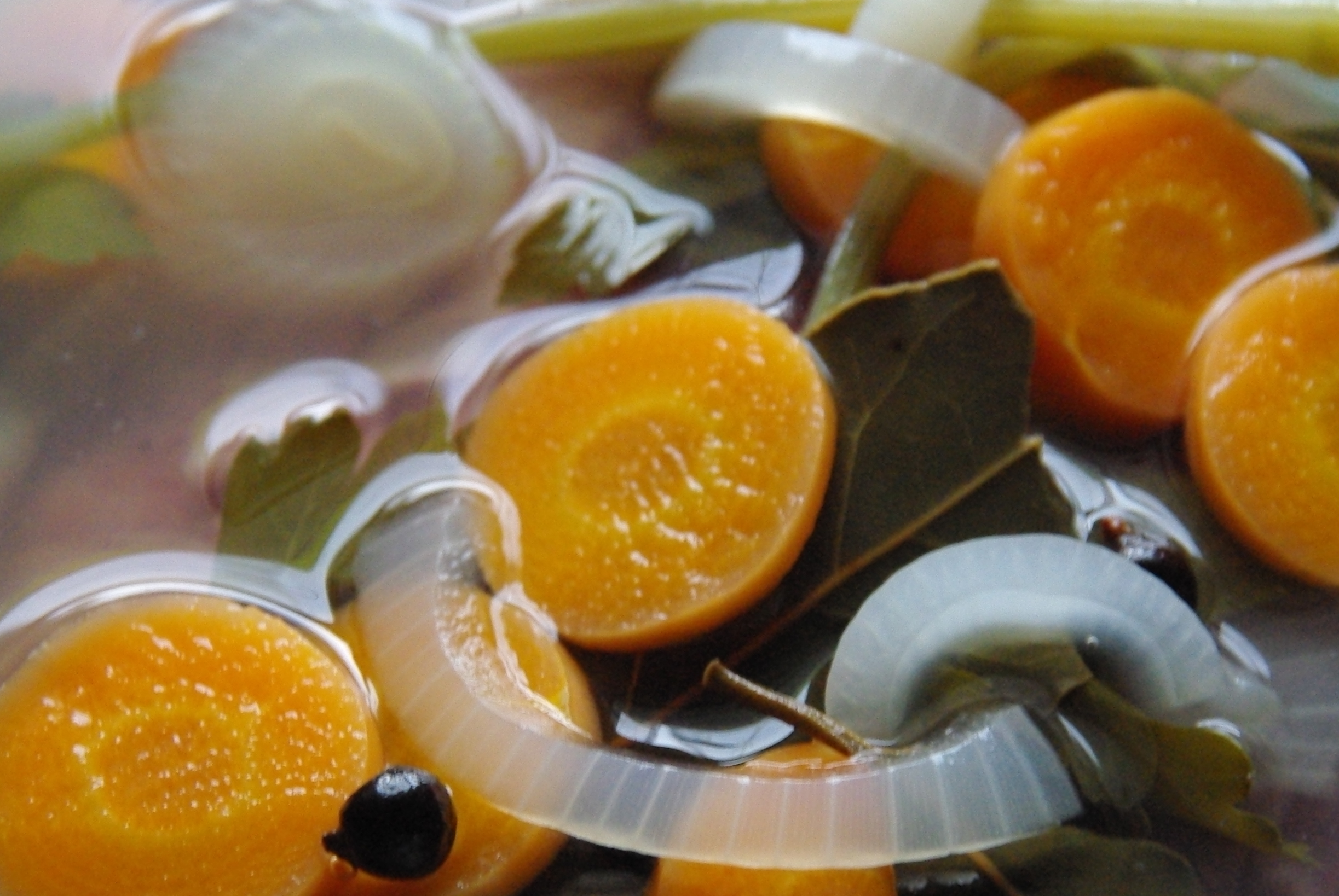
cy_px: 607
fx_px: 8193
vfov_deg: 6.3
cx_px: 659
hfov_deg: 9.3
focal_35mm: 220
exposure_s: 1/15
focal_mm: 93
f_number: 5.6
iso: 1600
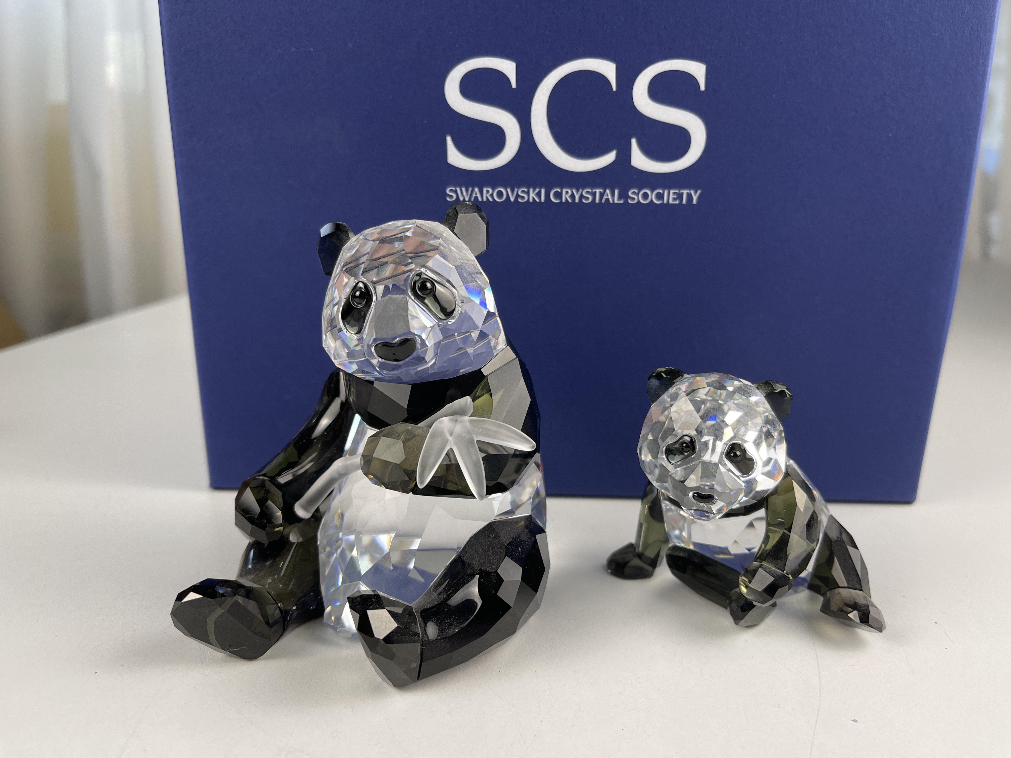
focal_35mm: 25
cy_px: 379
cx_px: 506
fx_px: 730
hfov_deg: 69.4
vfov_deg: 54.9
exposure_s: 1/100
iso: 40
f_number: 1.6
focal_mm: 5.1
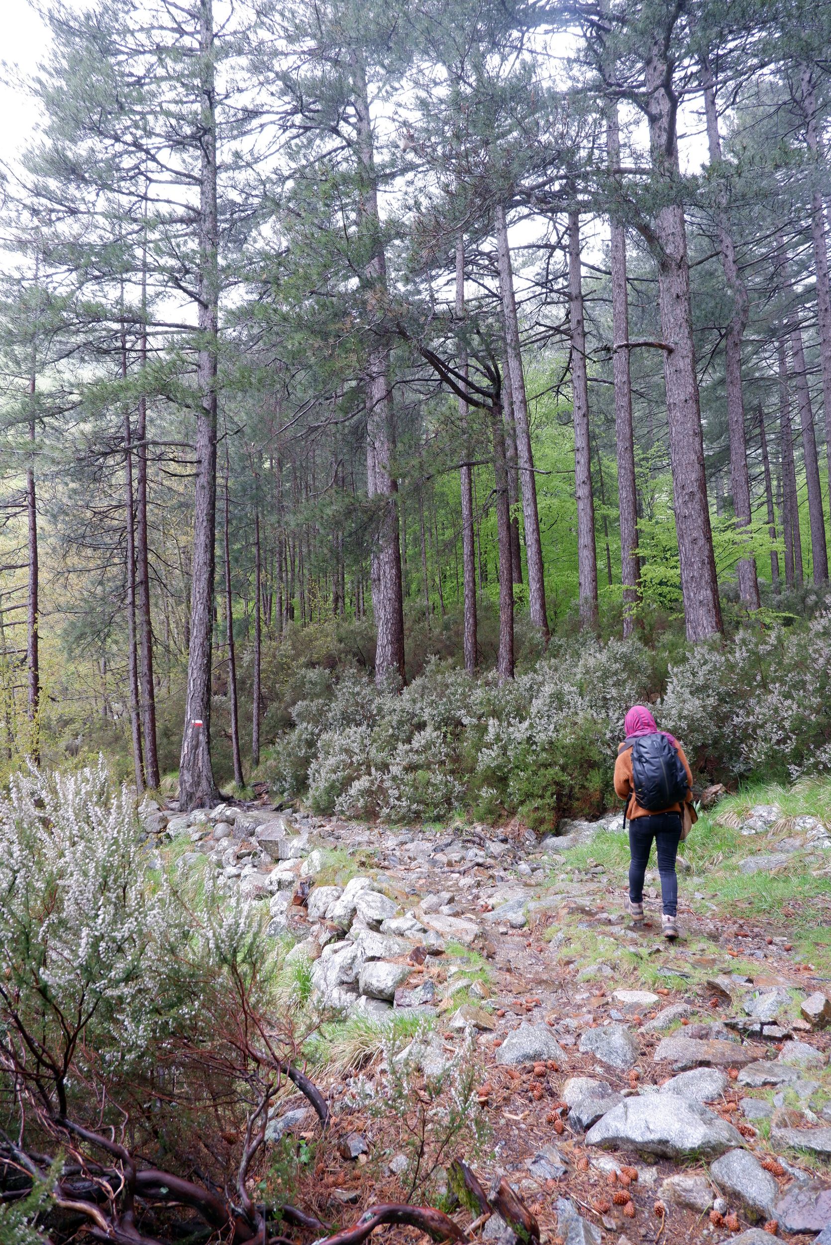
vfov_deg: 76.1
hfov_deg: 55.2
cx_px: 416
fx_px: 795
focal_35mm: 23
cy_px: 622
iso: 200
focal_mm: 15
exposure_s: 1/38
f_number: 3.5
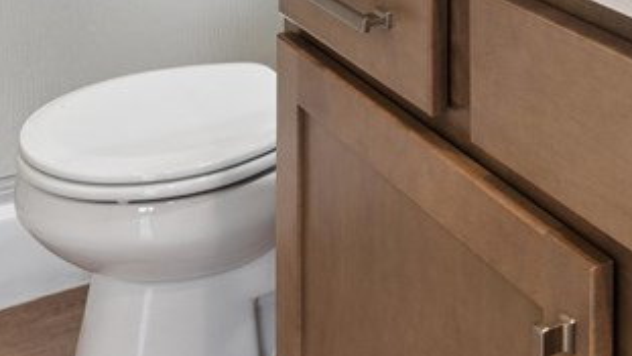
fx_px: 1156
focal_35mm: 69
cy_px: -406
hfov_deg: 30.2
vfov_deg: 14.0
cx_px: 453
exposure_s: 1/6
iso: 400
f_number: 10
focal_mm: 16
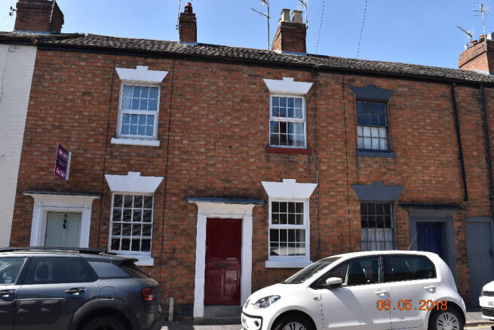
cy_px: 165
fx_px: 371
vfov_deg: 48.0
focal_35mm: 27
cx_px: 247
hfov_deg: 67.4
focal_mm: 18
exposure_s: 1/320
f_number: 9
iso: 200
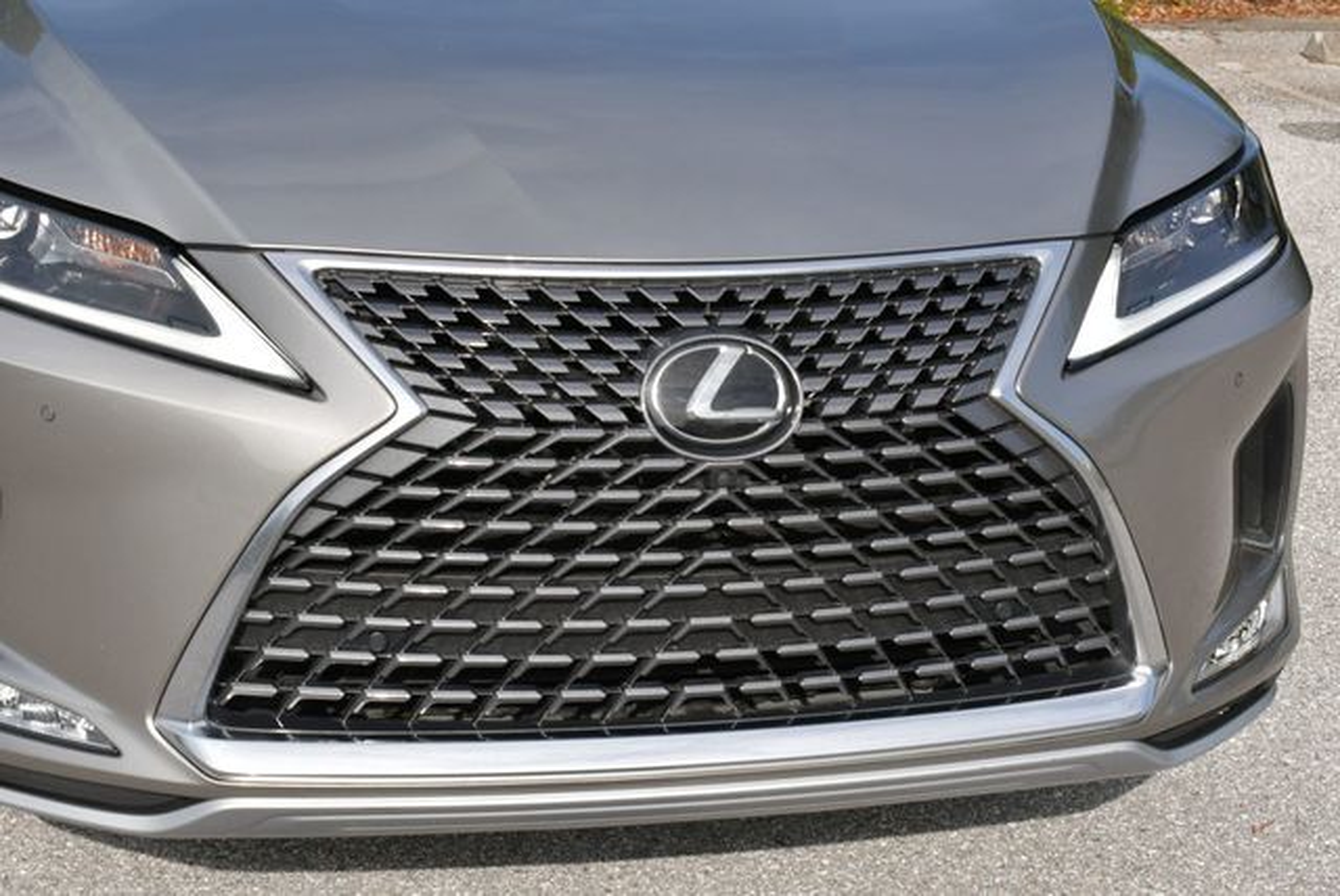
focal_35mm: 70
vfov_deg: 19.5
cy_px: 448
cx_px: 670
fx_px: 2608
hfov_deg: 28.8
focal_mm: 35
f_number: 9
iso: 100
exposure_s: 1/320
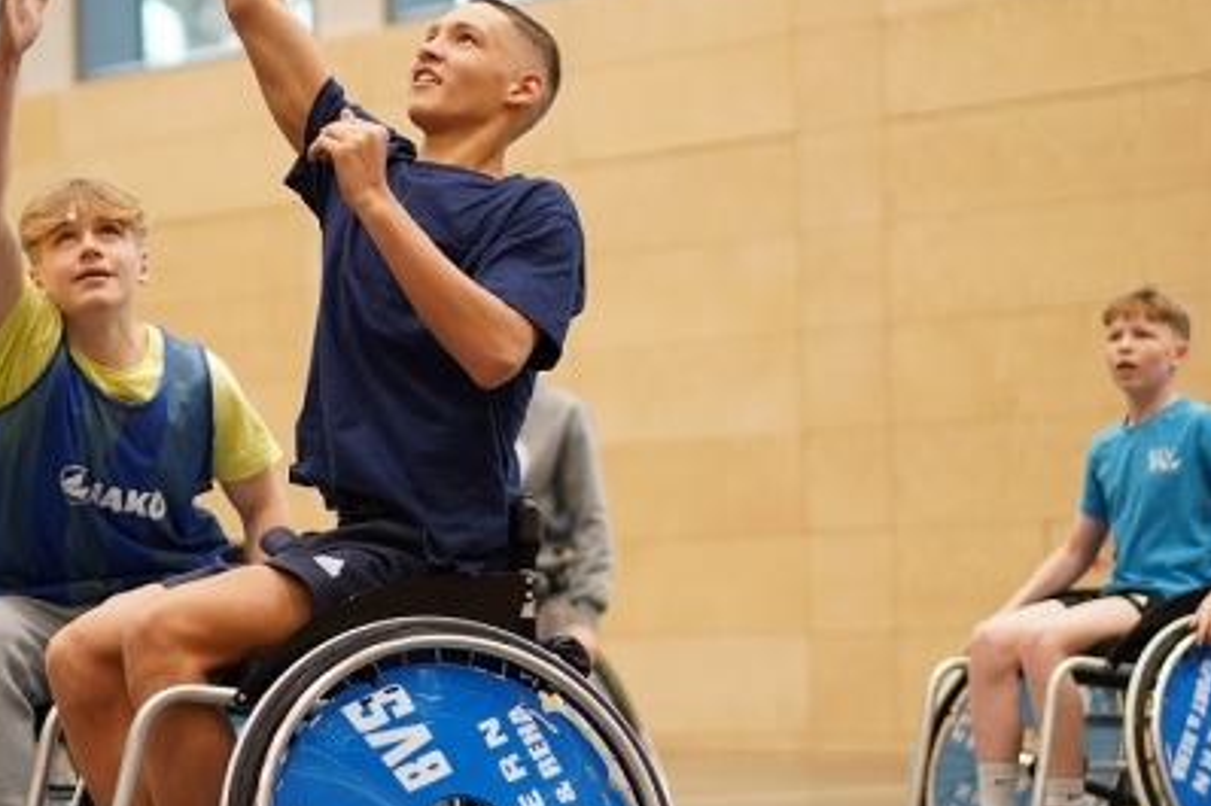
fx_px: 2791
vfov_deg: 16.4
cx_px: 350
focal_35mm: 83
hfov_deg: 24.3
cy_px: 280
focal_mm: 55
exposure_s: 1/800
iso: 1000
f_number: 1.8
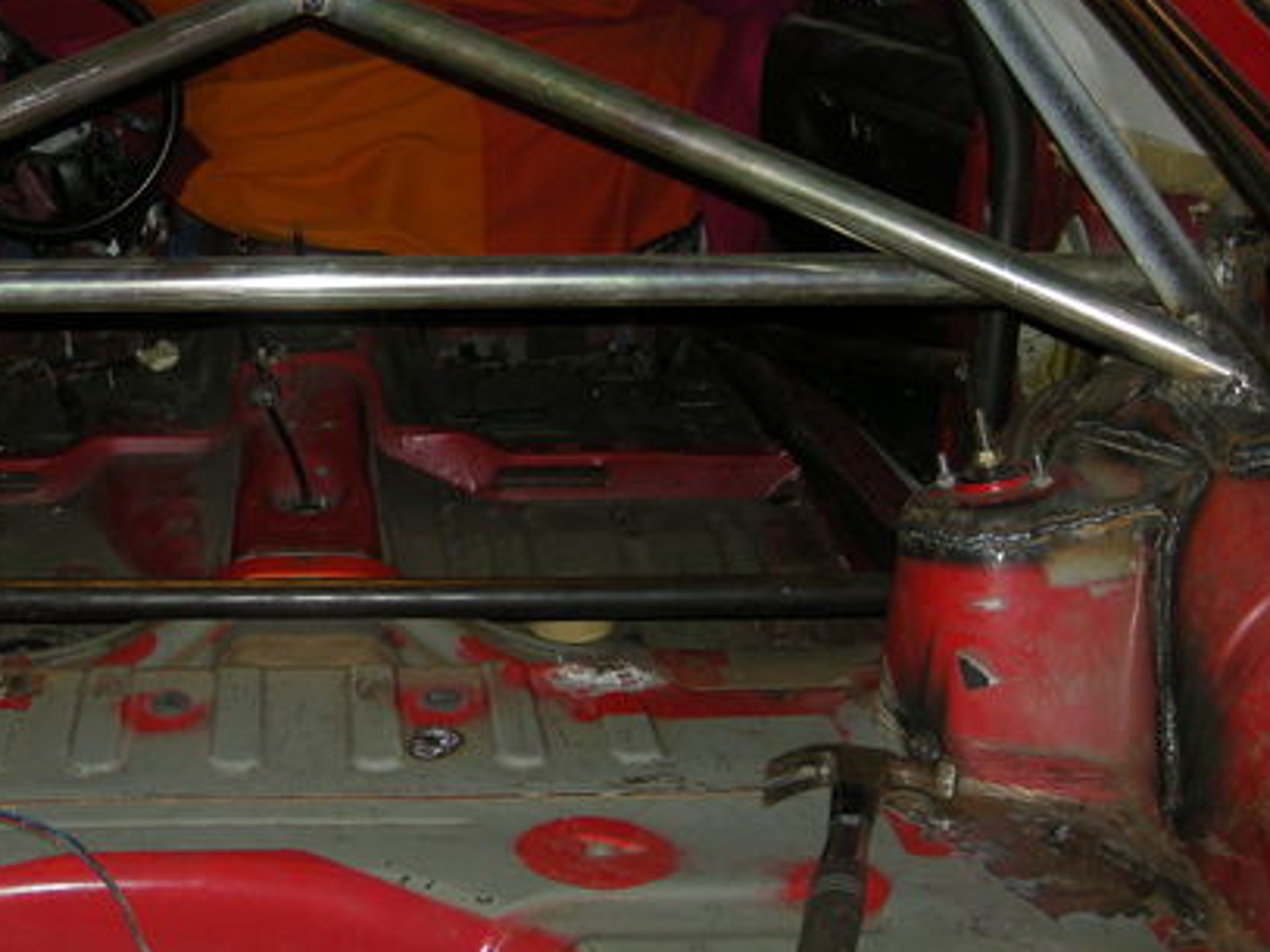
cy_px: 331
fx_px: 2017
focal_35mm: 55
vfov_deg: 26.4
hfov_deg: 34.0
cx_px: 281
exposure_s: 1/60
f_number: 2.8
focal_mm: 5.7
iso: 83
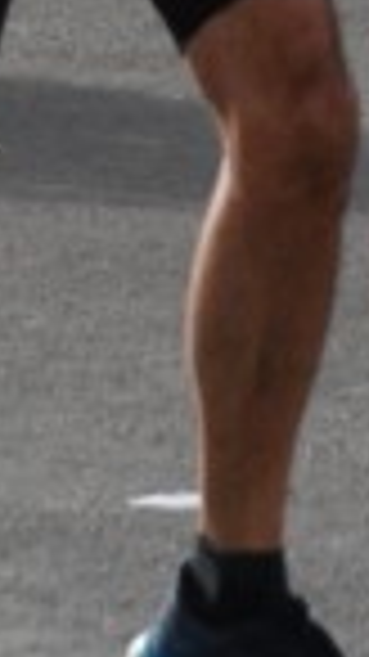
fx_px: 8449
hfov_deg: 2.5
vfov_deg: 4.4
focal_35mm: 485
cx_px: 223
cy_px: -207
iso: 1000
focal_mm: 75
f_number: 5.6
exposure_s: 1/1250
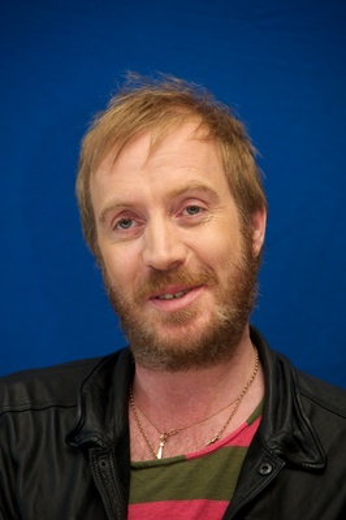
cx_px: 173
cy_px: 260
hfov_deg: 6.9
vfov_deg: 10.3
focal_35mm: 200
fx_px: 2888
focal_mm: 200
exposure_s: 1/60
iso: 800
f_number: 5.6
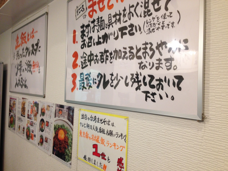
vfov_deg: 42.9
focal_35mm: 33
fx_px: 217
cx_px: 114
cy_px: 86
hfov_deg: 55.4
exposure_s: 1/20
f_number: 2.4
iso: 80
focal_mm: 4.12
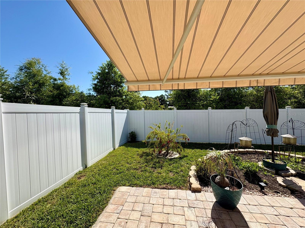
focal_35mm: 14
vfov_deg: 85.7
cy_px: 114
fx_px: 123
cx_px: 152
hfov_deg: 102.1
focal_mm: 2.22
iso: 50
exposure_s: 1/1880
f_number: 2.2
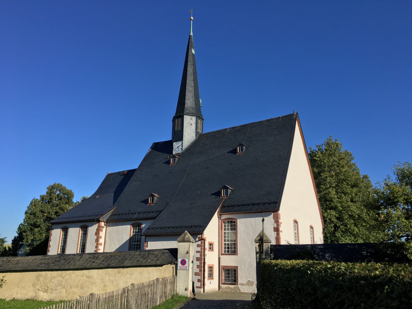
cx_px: 206
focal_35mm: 29
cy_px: 154
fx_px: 345
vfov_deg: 48.2
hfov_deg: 61.7
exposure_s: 1/1451
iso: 25
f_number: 2.2
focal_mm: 4.15
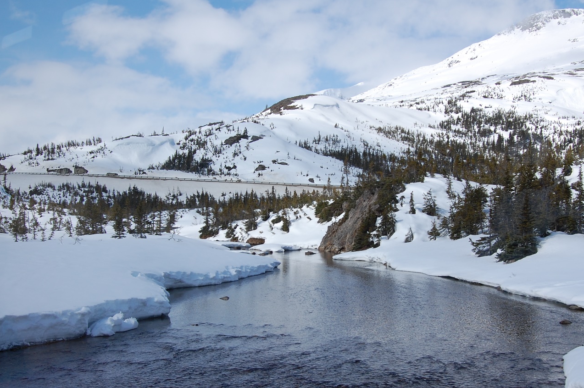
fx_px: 794
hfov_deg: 40.4
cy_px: 222
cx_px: 313
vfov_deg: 27.4
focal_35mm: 49
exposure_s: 1/500
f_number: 11
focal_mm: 26
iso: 200
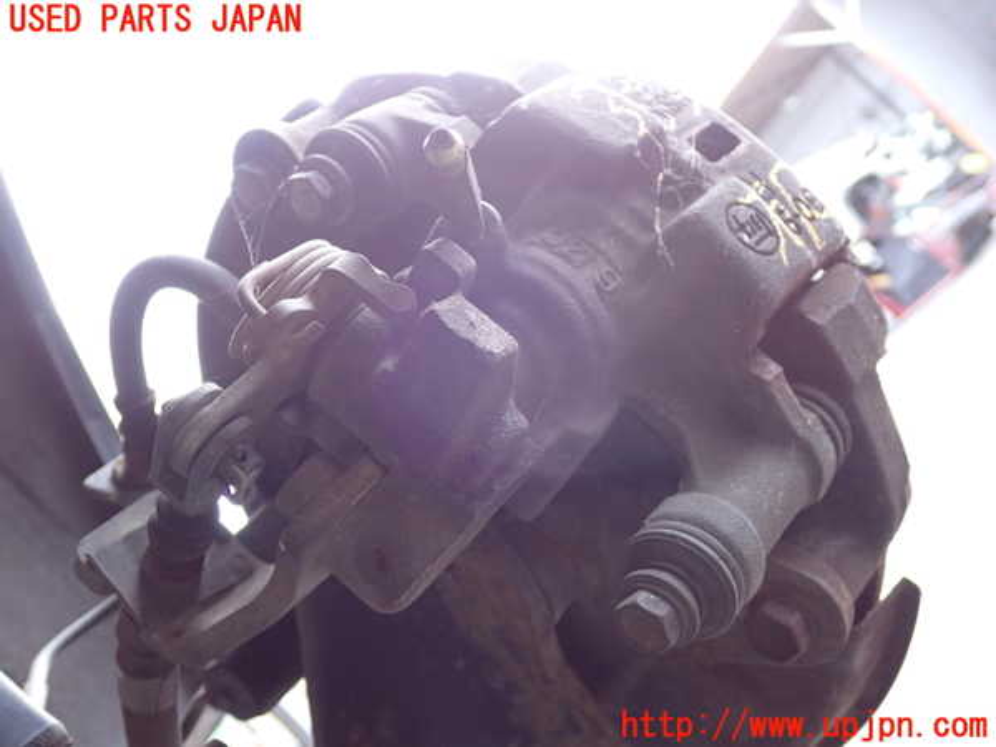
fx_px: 1180
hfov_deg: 45.8
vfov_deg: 35.1
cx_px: 498
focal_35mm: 41
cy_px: 374
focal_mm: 7.31
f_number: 2.8
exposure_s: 1/125
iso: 250
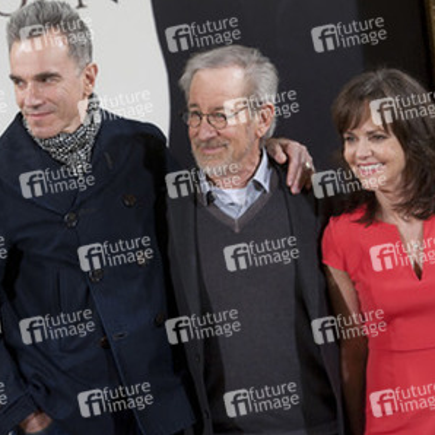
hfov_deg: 11.7
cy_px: 218
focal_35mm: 149
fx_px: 2118
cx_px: 222
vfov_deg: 11.7
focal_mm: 116
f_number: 4.5
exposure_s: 1/160
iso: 2000
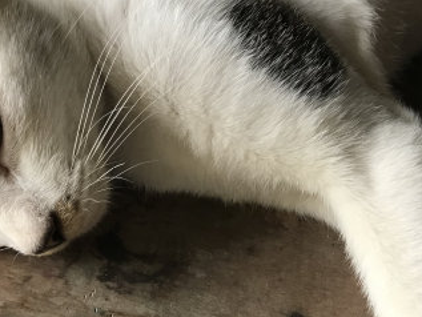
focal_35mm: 54
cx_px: 182
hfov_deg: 35.5
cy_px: 113
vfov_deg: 26.9
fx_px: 659
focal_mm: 3.99
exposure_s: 1/25
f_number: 1.8
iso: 32
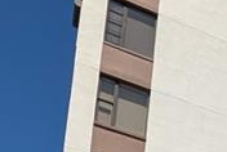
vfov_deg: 11.8
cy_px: 403
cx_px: 376
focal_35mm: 85
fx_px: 537
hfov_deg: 19.5
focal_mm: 2.02
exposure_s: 1/5319
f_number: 1.7
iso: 46
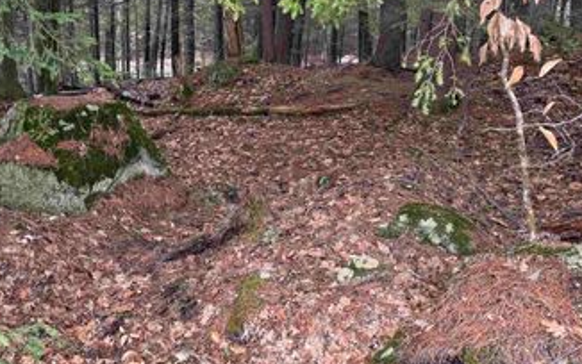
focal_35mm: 39
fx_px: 619
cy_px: 83
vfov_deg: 32.1
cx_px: 161
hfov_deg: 48.8
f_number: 1.78
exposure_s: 1/121
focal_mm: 6.76
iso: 160
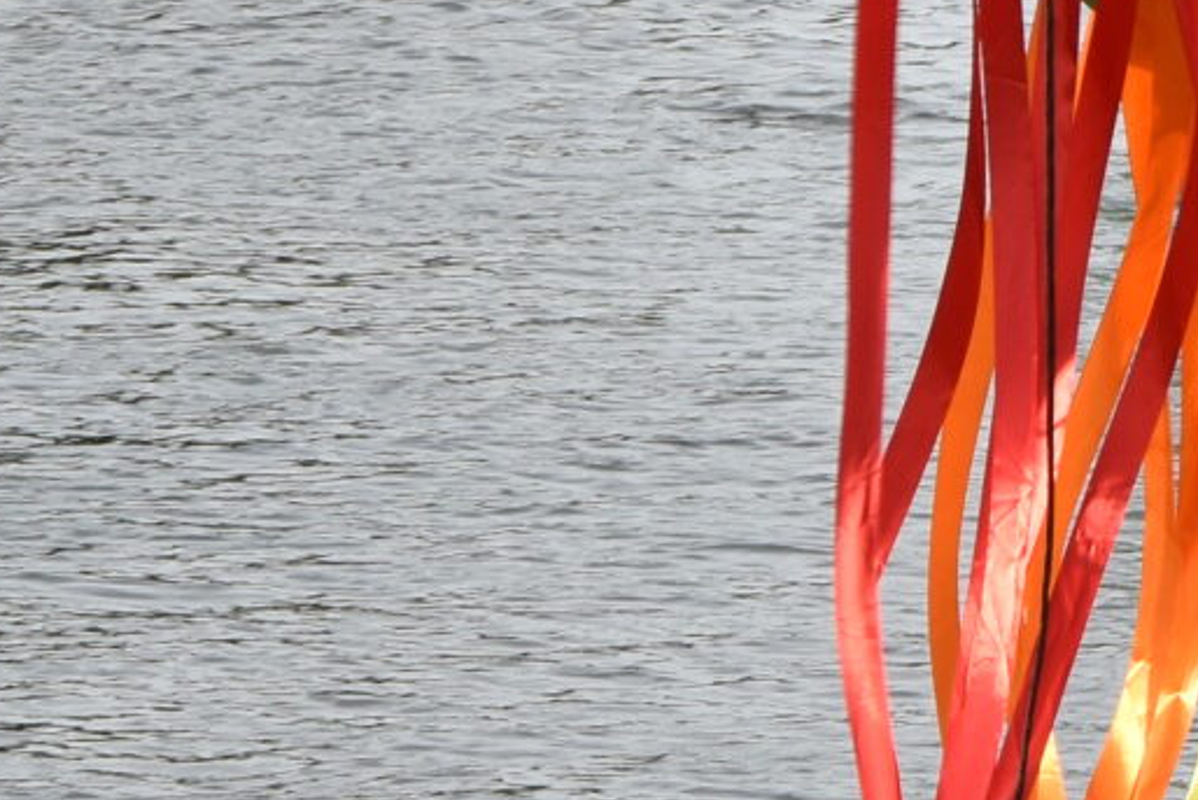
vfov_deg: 3.0
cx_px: 2242
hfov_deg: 4.4
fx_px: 15411
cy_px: -318
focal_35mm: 463
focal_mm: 62
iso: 200
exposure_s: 1/320
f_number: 9
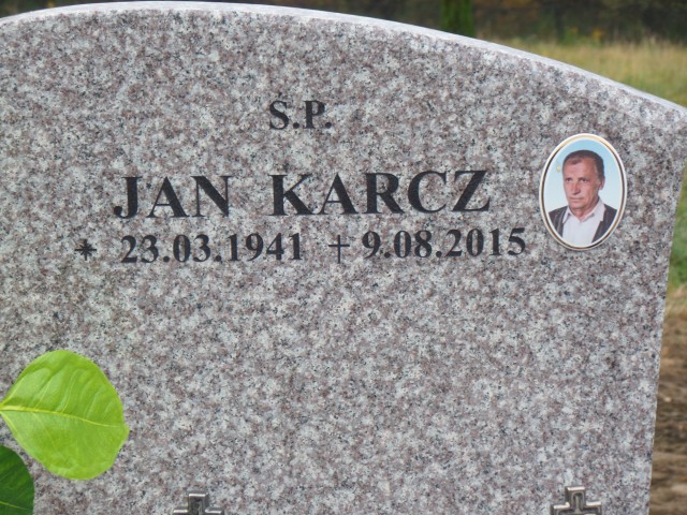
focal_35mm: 141
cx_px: 344
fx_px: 2798
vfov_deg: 10.5
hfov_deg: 14.0
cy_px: 258
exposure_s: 1/60
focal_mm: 25.2
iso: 160
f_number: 4.2
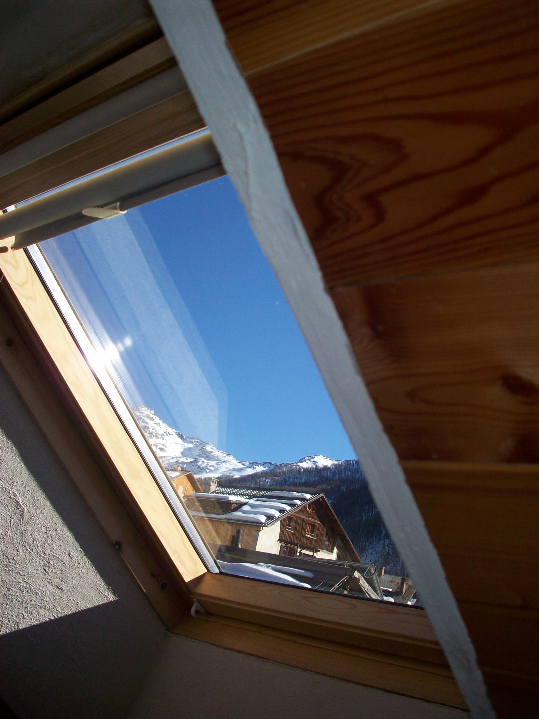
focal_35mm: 37
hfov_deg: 38.7
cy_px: 360
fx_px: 768
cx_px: 270
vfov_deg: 50.1
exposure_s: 1/263
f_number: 5.6
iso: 80
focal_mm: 6.2
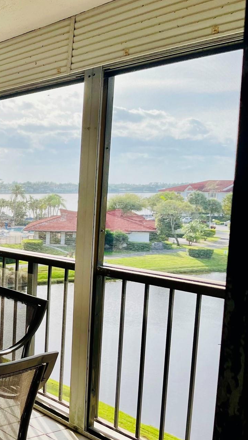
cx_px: -97
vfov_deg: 45.3
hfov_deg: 22.8
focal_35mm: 45
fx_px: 526
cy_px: 257
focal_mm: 4.2
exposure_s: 1/774
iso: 32
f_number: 1.6
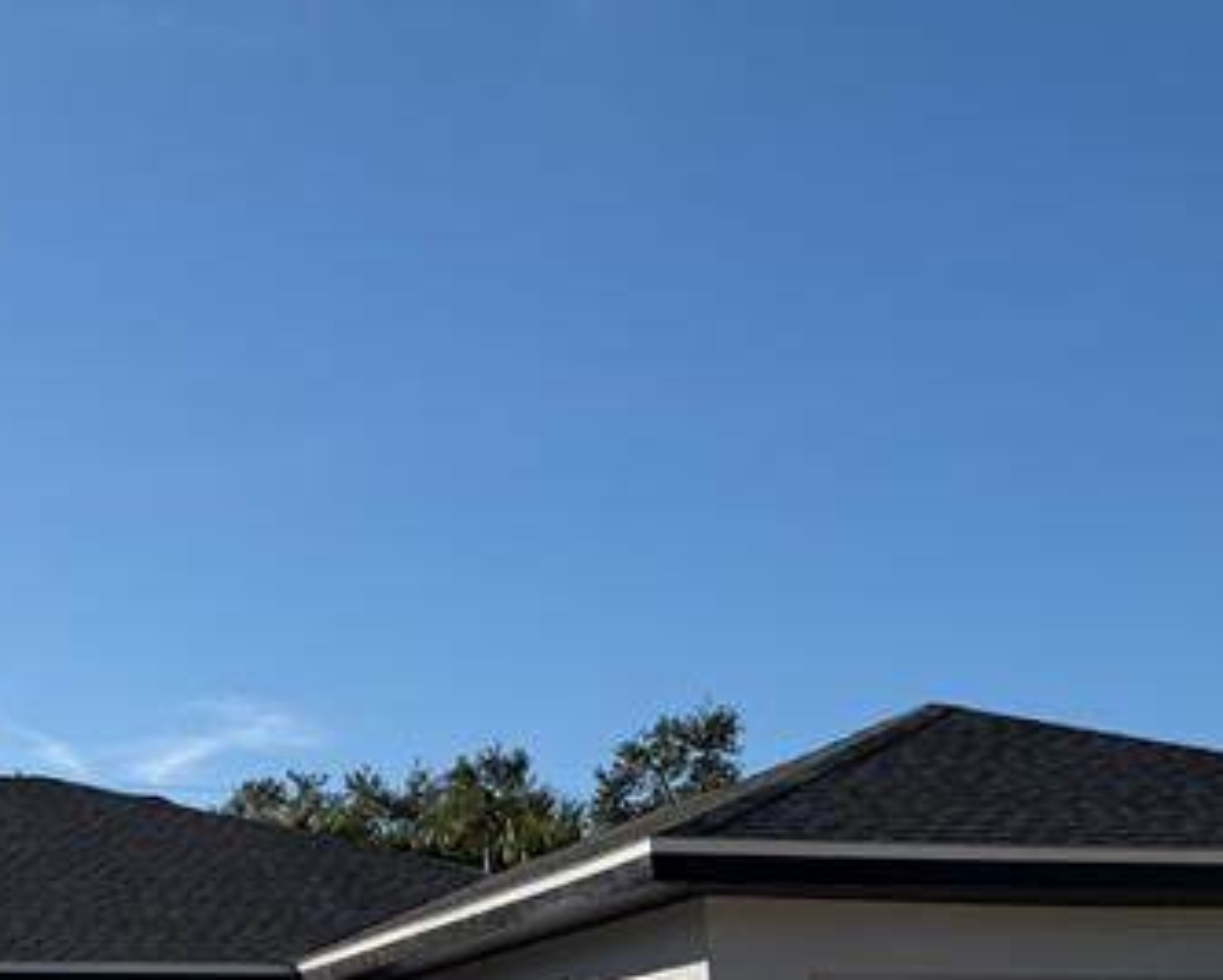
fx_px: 2608
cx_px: 11
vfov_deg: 21.0
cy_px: 789
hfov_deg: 25.2
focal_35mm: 72
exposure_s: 1/7353
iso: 80
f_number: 1.78
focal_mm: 6.76
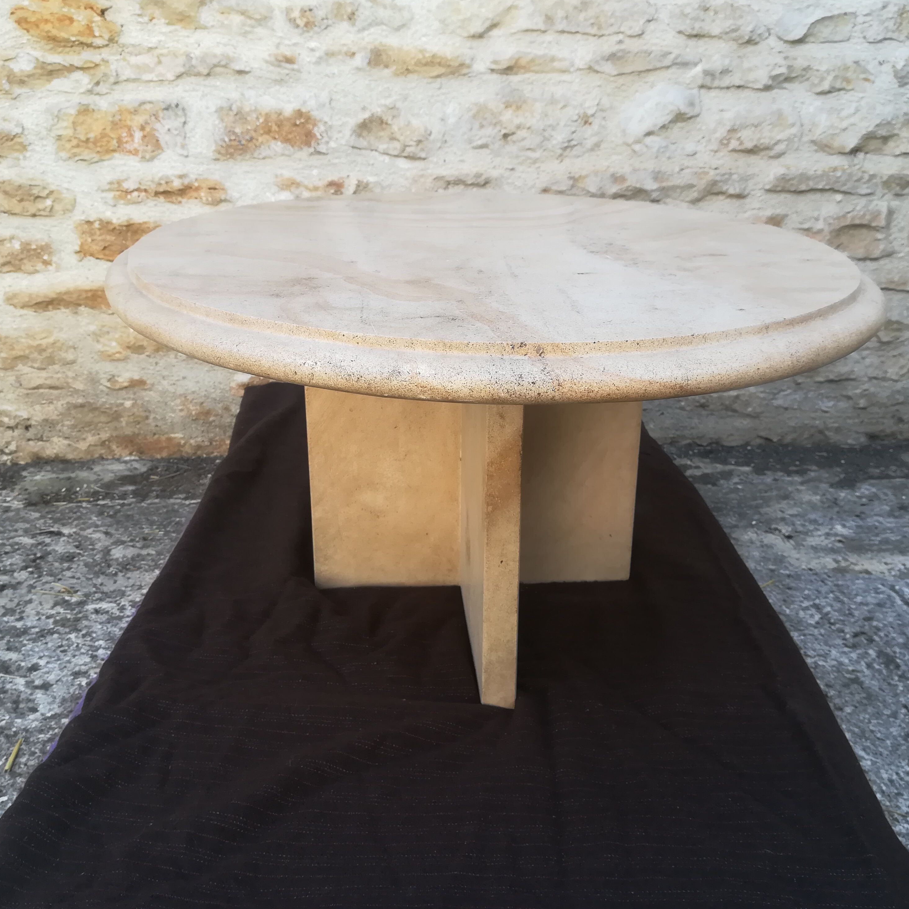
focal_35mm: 31
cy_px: 453
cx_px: 456
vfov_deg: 52.5
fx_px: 921
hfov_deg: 52.5
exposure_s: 1/121
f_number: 2.2
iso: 50
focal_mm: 3.83
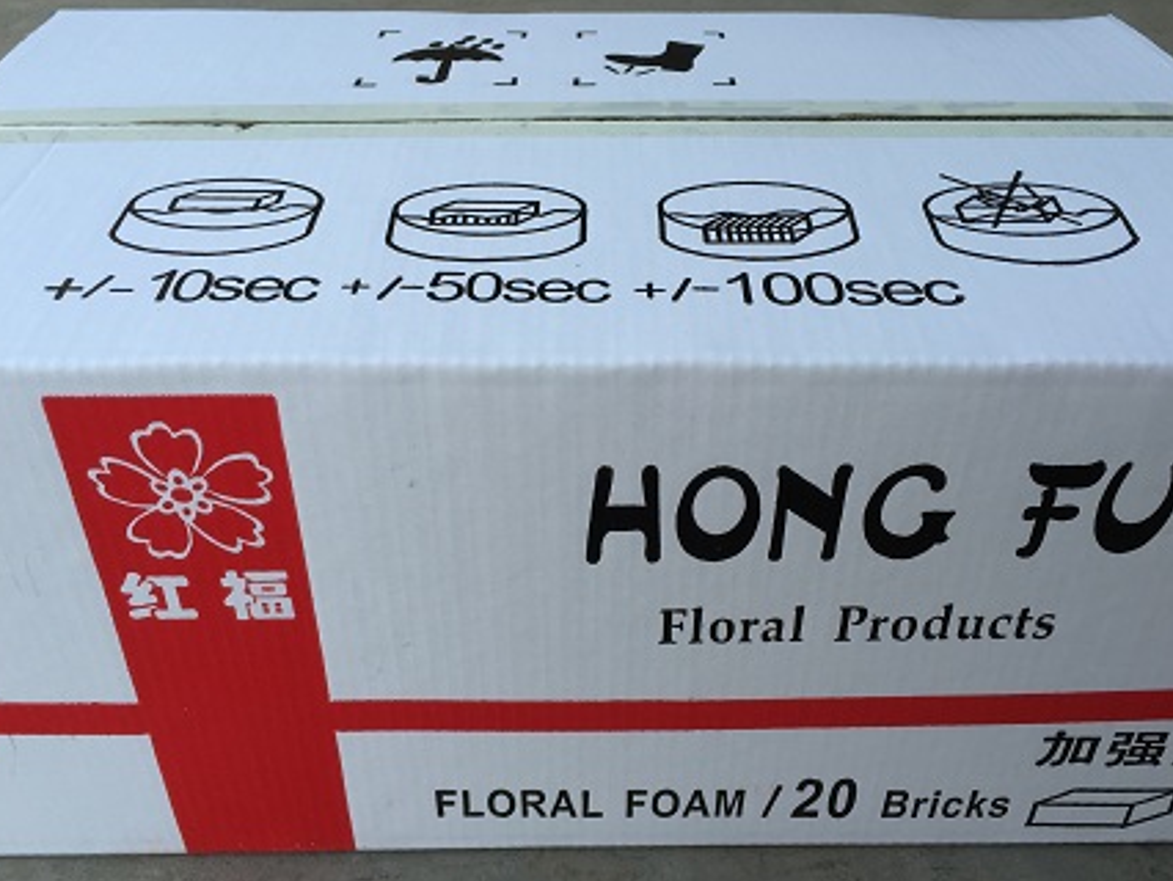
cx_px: 606
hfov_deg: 53.9
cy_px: 453
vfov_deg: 41.8
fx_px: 1153
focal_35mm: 34
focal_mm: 4.15
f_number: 2.2
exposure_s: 1/476
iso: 32
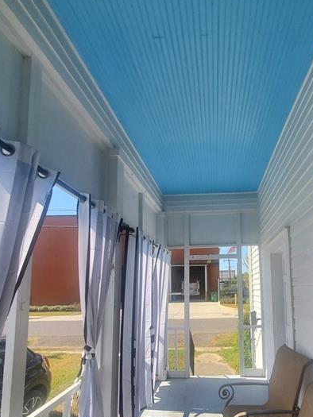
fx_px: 229
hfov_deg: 66.1
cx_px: 218
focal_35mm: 19
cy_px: 257
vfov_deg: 83.2
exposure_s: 1/586
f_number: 2.2
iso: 50
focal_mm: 1.8
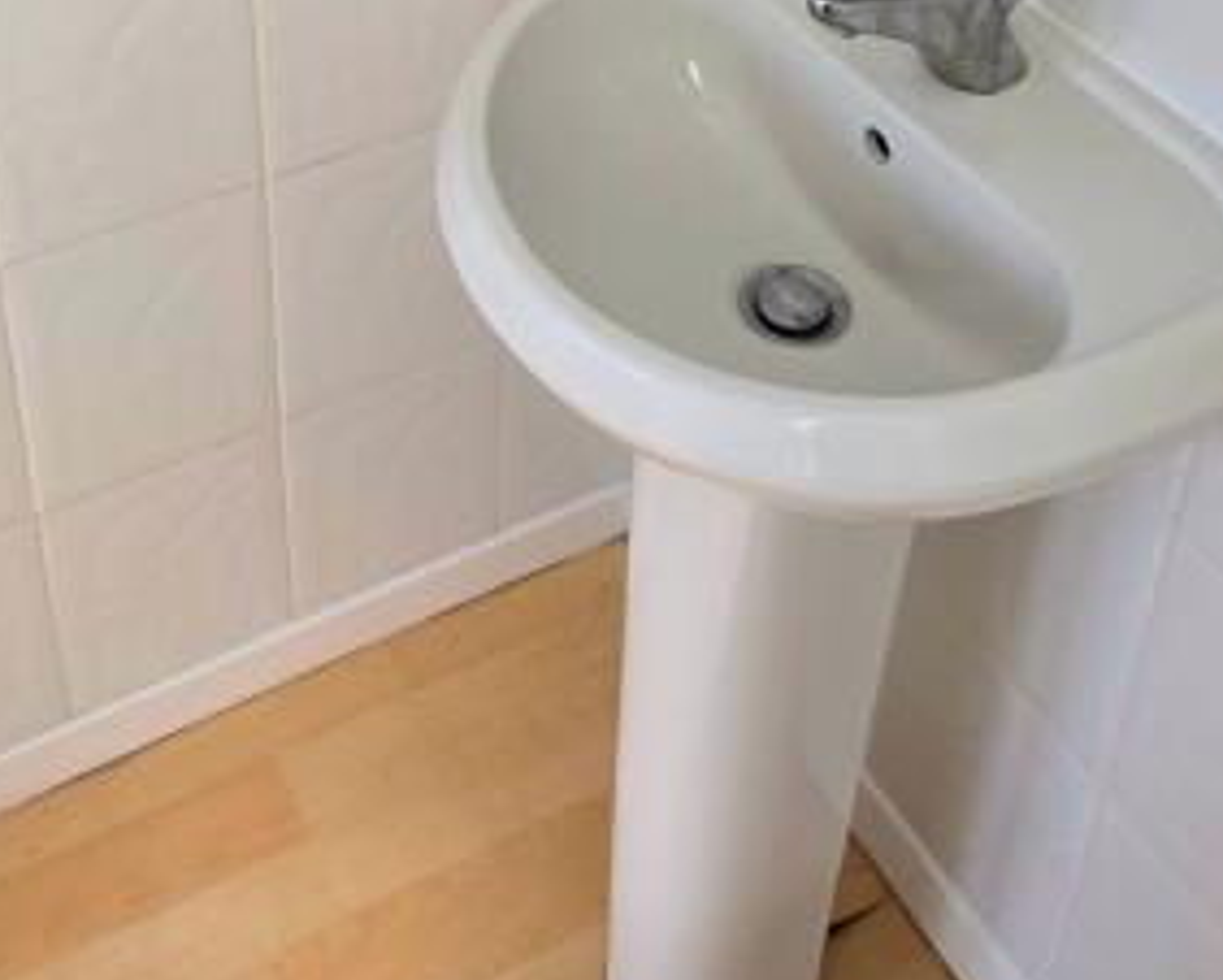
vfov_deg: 28.3
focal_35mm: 46
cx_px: 390
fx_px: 1666
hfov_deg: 39.7
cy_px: -217
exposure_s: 1/101
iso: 80
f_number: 1.9
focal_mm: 2.2
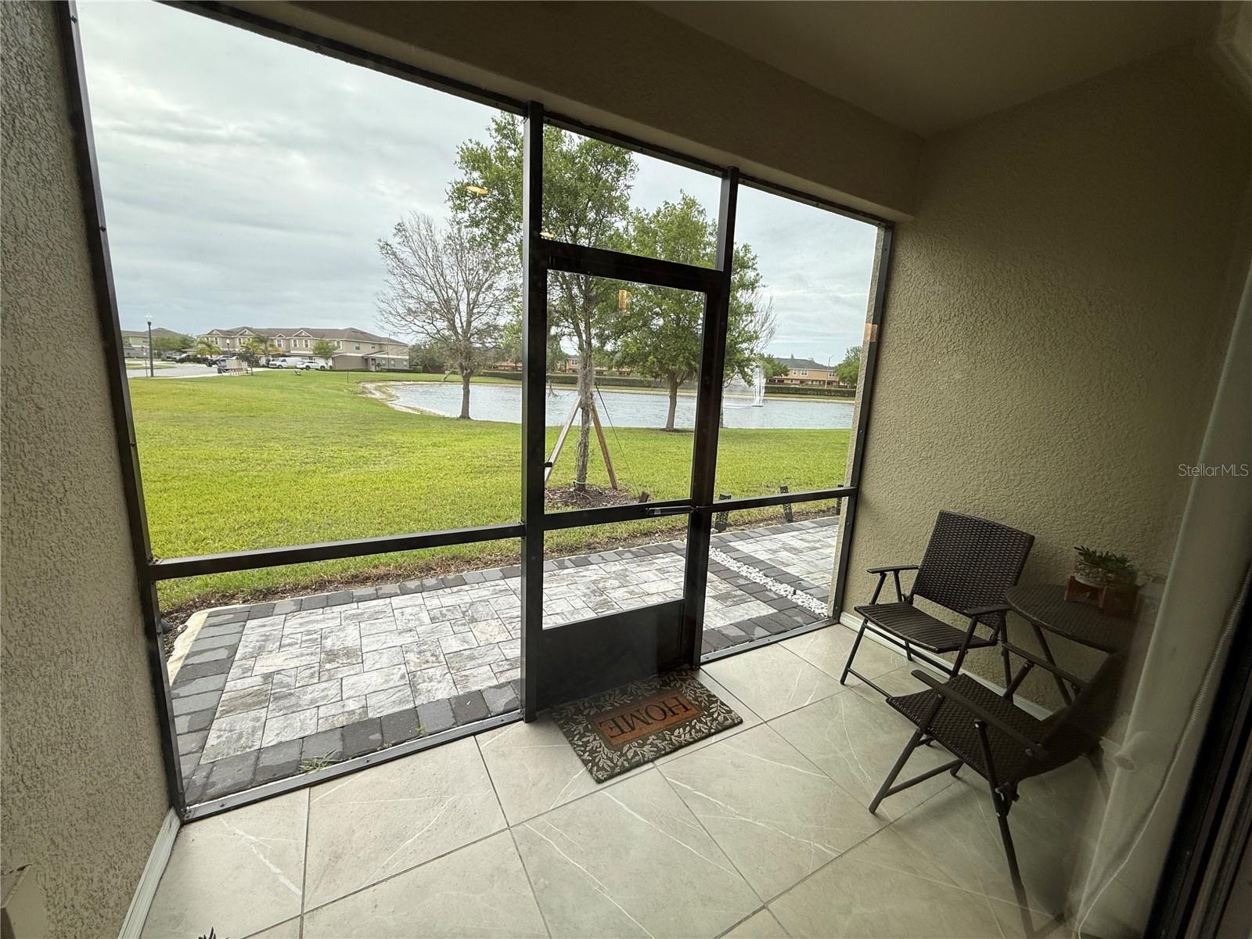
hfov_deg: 102.1
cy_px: 470
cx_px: 626
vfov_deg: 85.7
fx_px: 506
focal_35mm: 14
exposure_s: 1/164
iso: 50
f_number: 2.2
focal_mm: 2.22
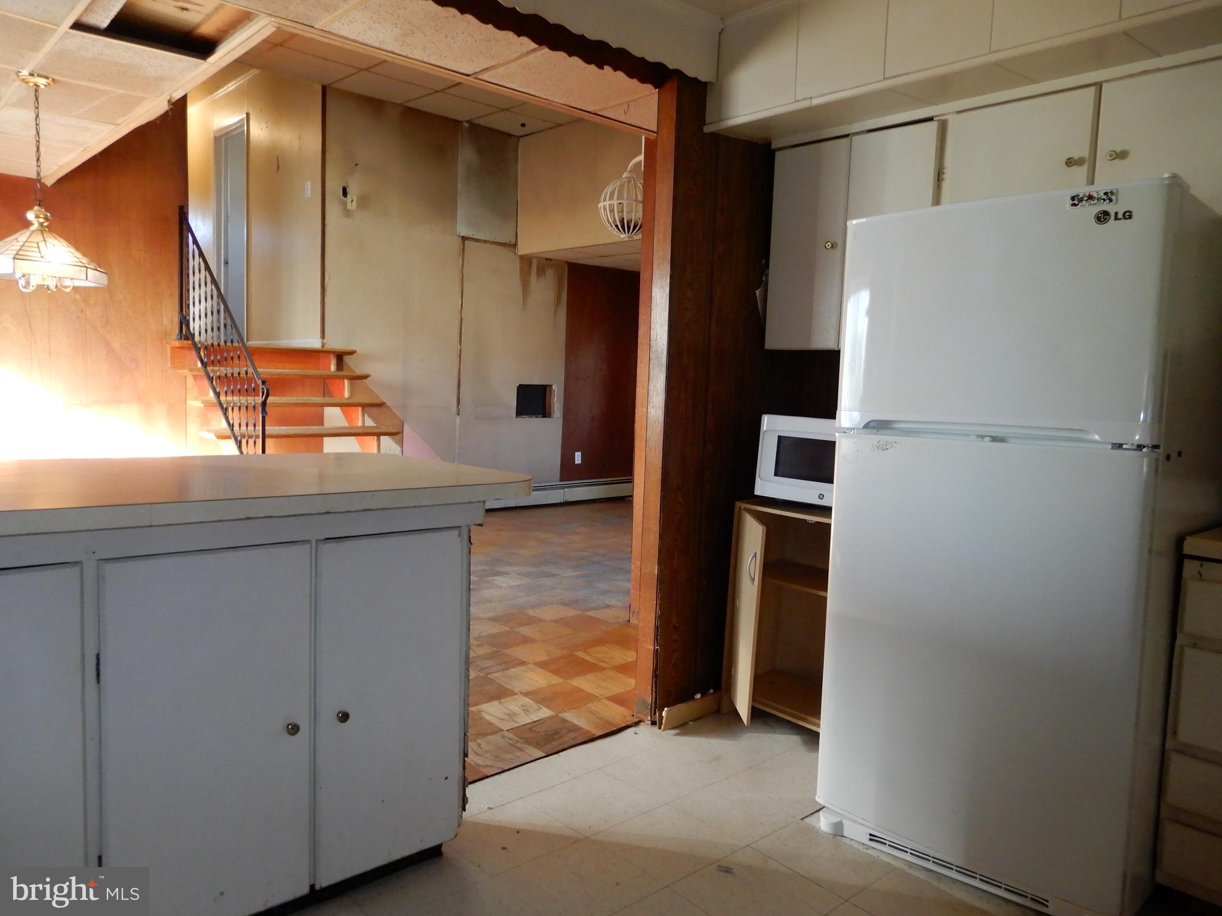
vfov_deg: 56.8
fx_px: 847
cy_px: 458
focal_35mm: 24
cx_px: 611
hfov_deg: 71.6
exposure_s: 1/30
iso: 360
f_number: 3.4
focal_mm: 4.3
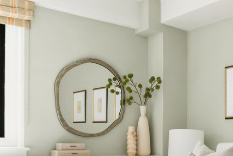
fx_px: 363
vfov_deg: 23.6
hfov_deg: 34.1
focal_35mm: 56
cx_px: 198
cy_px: 140
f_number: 11
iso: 640
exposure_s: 1.6
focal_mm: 16
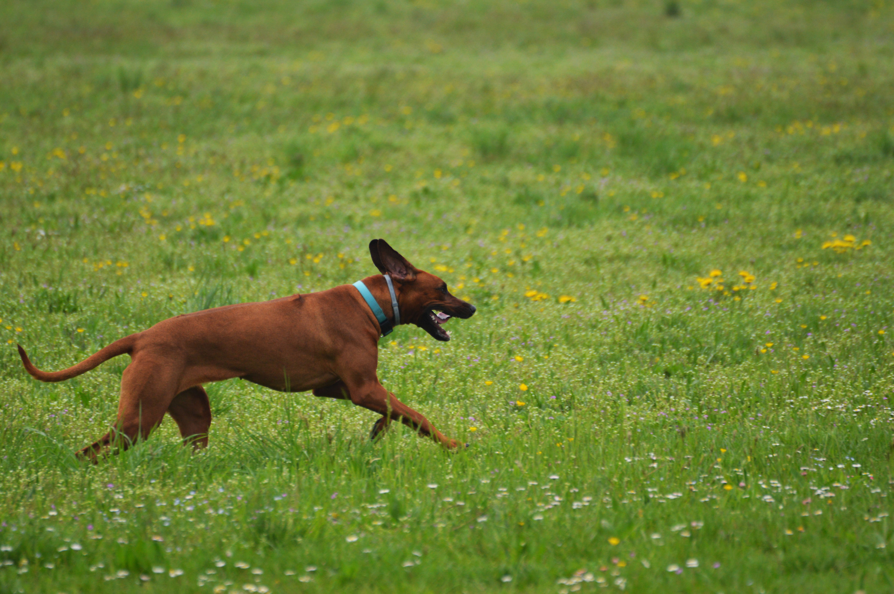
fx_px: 11163
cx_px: 447
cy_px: 297
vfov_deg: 3.0
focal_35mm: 450
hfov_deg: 4.6
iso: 400
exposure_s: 1/800
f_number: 5.6
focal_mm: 300
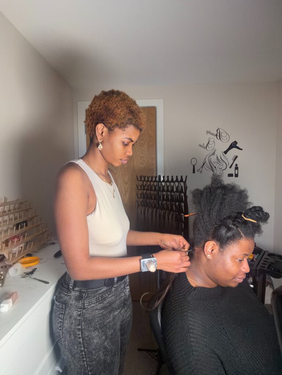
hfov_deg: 68.7
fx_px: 206
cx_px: 141
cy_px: 188
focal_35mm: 19
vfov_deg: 84.7
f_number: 1.9
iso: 160
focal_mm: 2.71
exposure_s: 1/60
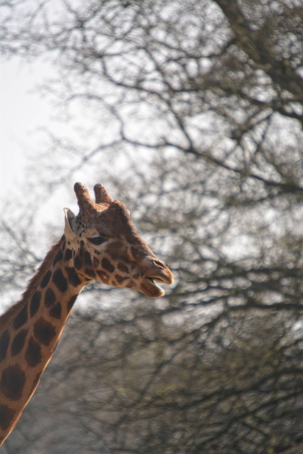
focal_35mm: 750
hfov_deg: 1.8
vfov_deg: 2.7
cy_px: 227
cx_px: 152
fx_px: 9466
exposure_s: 1/200
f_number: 7.1
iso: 100
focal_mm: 500
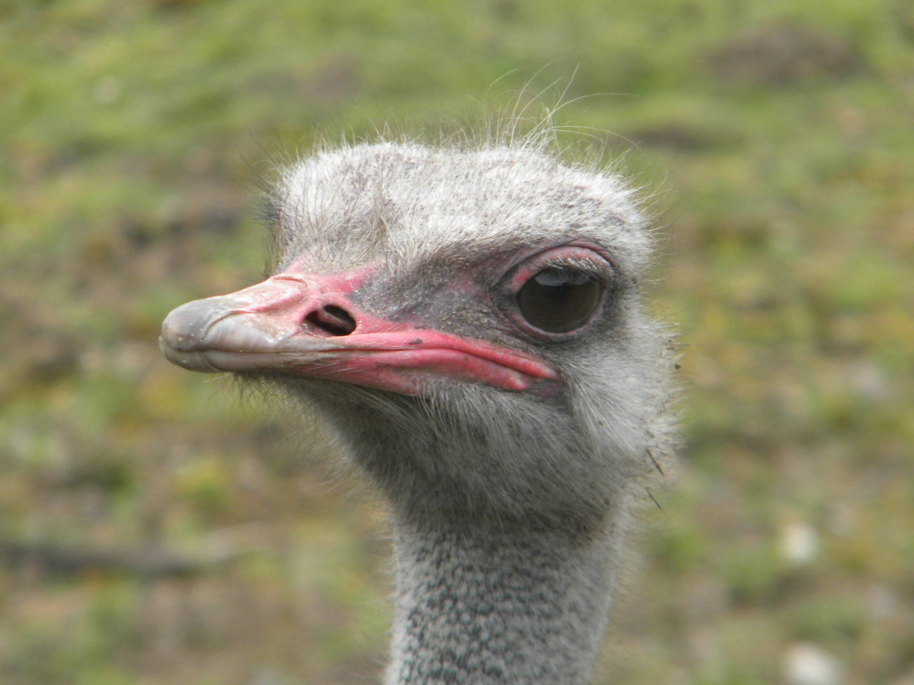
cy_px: 342
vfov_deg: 3.6
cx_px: 457
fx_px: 10931
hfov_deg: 4.8
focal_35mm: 414
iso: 149
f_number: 5.4
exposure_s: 1/250
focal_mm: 75
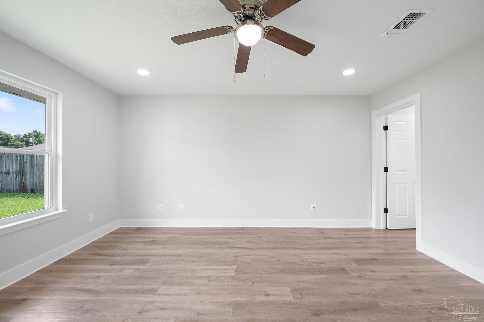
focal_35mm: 14
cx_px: 242
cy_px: 161
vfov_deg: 81.1
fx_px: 188
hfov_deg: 104.3
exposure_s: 1/8
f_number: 8
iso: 400
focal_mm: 14
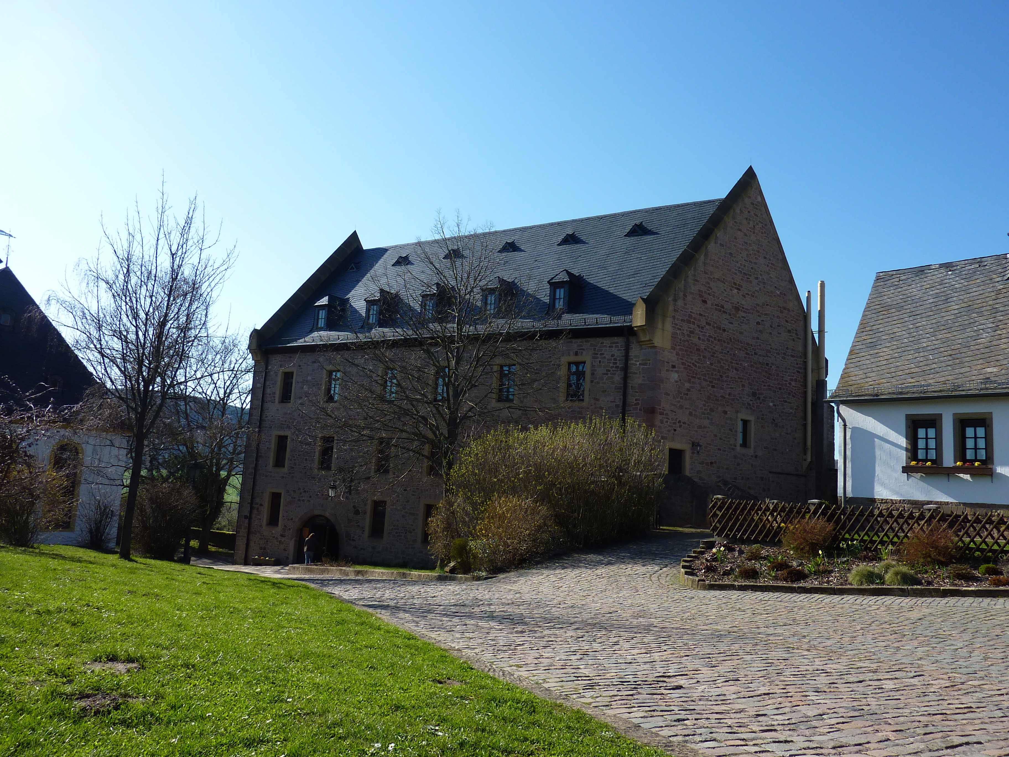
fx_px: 729
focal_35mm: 25
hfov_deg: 69.4
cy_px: 378
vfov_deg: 54.9
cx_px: 504
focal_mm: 4.1
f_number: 4
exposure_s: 1/500
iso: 80
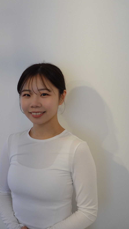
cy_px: 113
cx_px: 57
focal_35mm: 46
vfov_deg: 44.6
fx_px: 280
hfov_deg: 26.0
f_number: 4
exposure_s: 1/200
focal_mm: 15.76
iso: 1250
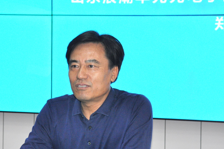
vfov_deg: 9.3
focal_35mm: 147
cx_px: 72
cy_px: 87
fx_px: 914
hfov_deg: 14.0
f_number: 5.3
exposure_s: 1/100
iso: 800
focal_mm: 66
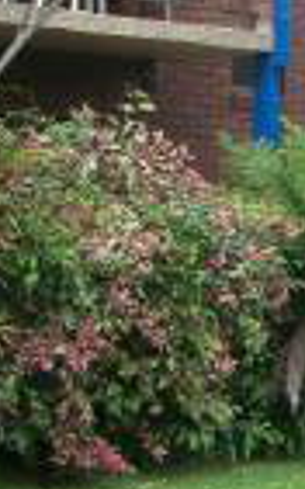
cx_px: 509
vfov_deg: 18.0
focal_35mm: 114
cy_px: 59
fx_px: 1518
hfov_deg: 10.9
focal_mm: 6.3
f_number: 2.8
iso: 100
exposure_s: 1/200
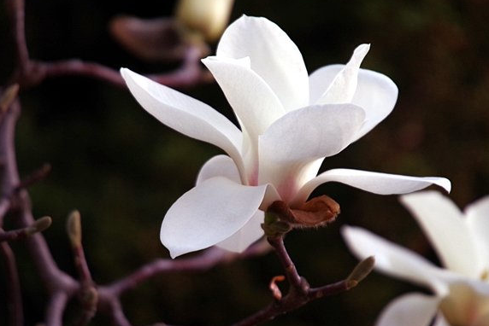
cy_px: 163
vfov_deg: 1.7
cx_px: 246
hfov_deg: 2.6
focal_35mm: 787
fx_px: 10695
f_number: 6.3
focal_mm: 500
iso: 800
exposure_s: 1/50
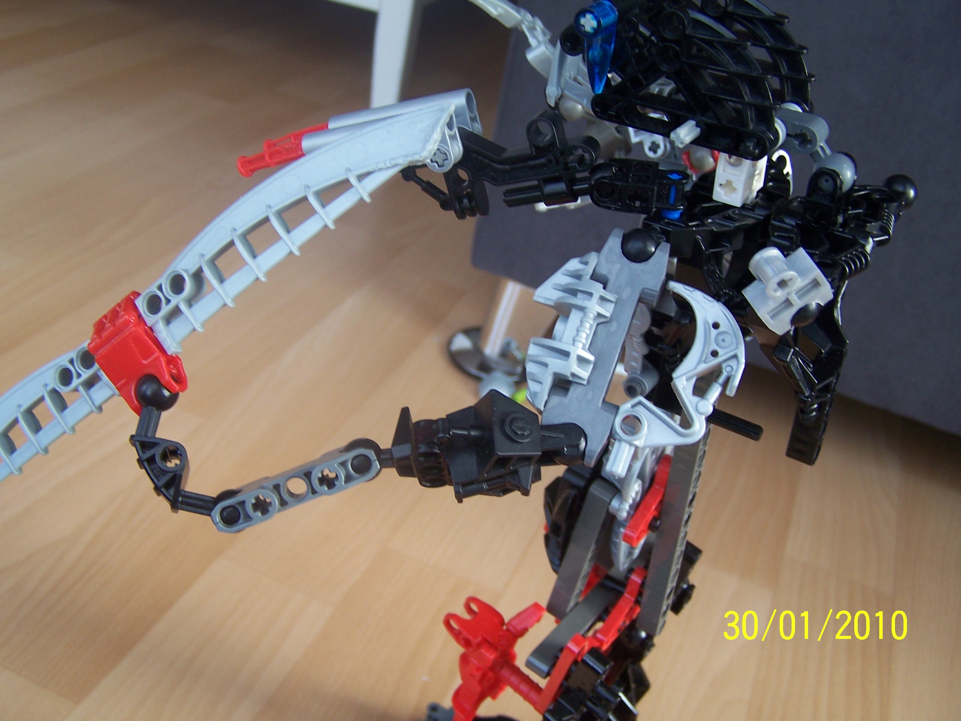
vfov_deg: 37.7
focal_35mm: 38
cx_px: 480
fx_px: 1055
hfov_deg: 49.0
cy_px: 360
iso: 80
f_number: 2.8
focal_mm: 6.3
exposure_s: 1/60
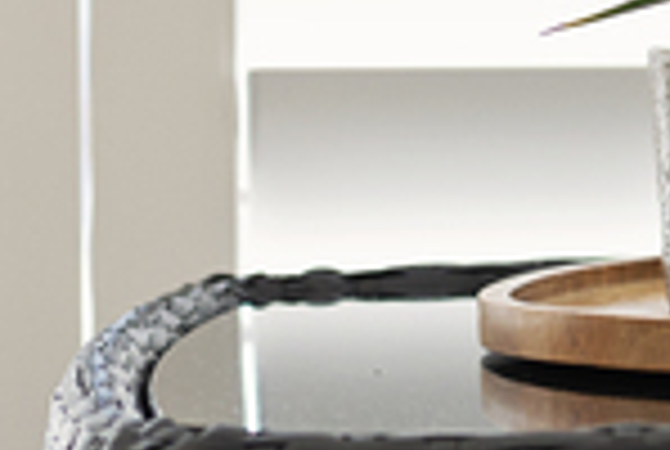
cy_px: -209
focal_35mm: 328
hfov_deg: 6.3
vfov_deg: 4.2
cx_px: 378
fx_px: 6117
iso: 640
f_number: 4
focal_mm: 70
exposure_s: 1/500
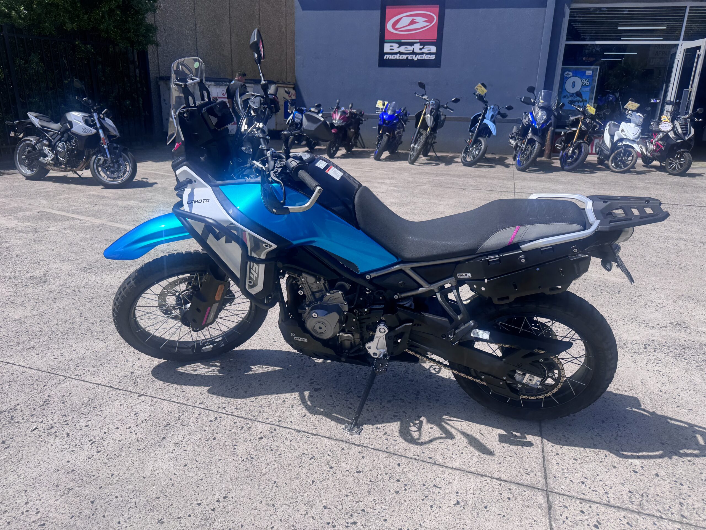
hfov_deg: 71.6
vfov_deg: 56.8
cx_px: 353
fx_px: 489
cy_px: 265
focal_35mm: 24
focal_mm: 6.76
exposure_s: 1/4608
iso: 80
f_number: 1.78
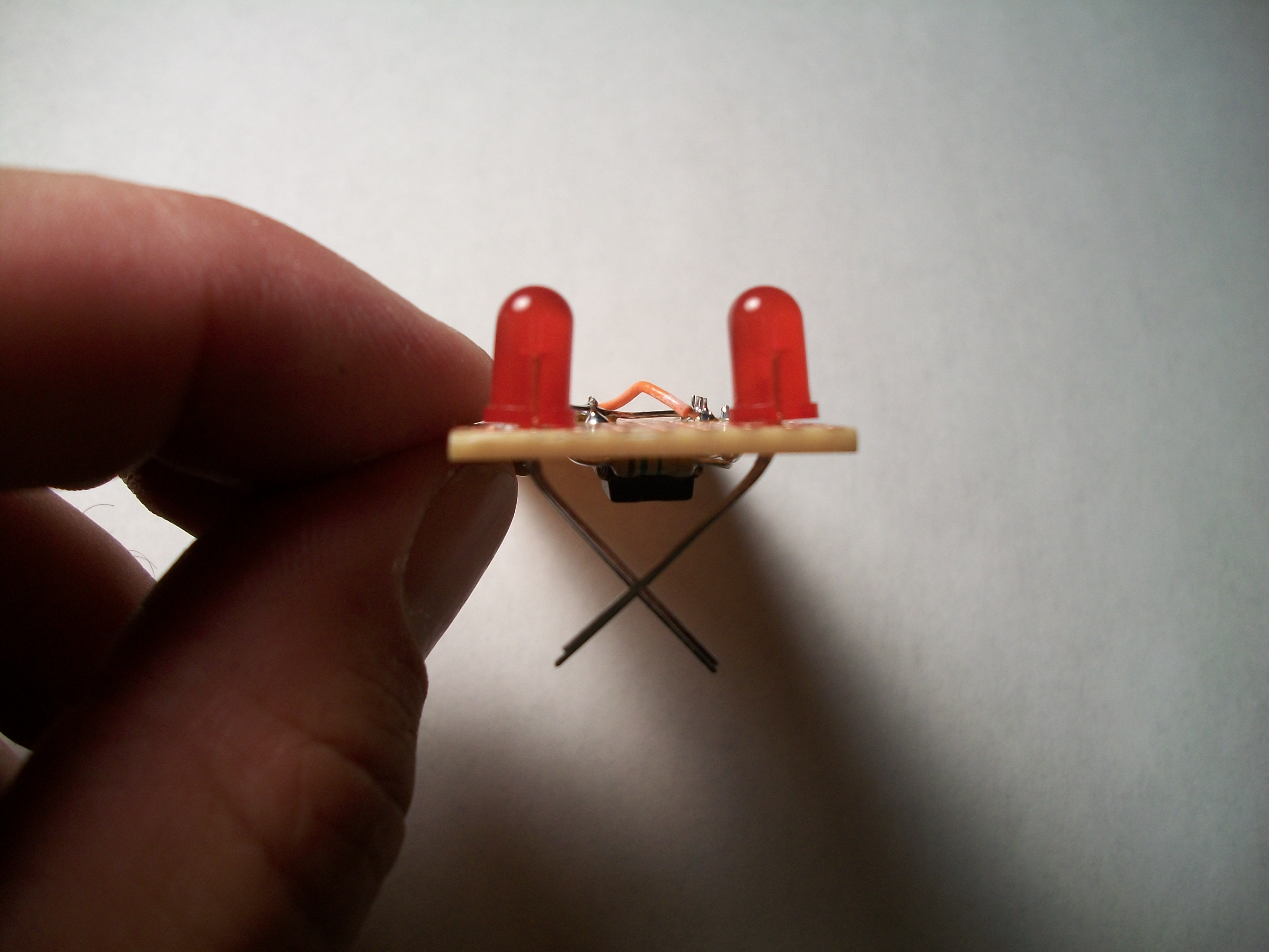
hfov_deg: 56.8
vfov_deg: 44.2
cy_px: 476
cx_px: 634
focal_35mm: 32
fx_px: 1173
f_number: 2.9
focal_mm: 5.7
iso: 80
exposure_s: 1/125
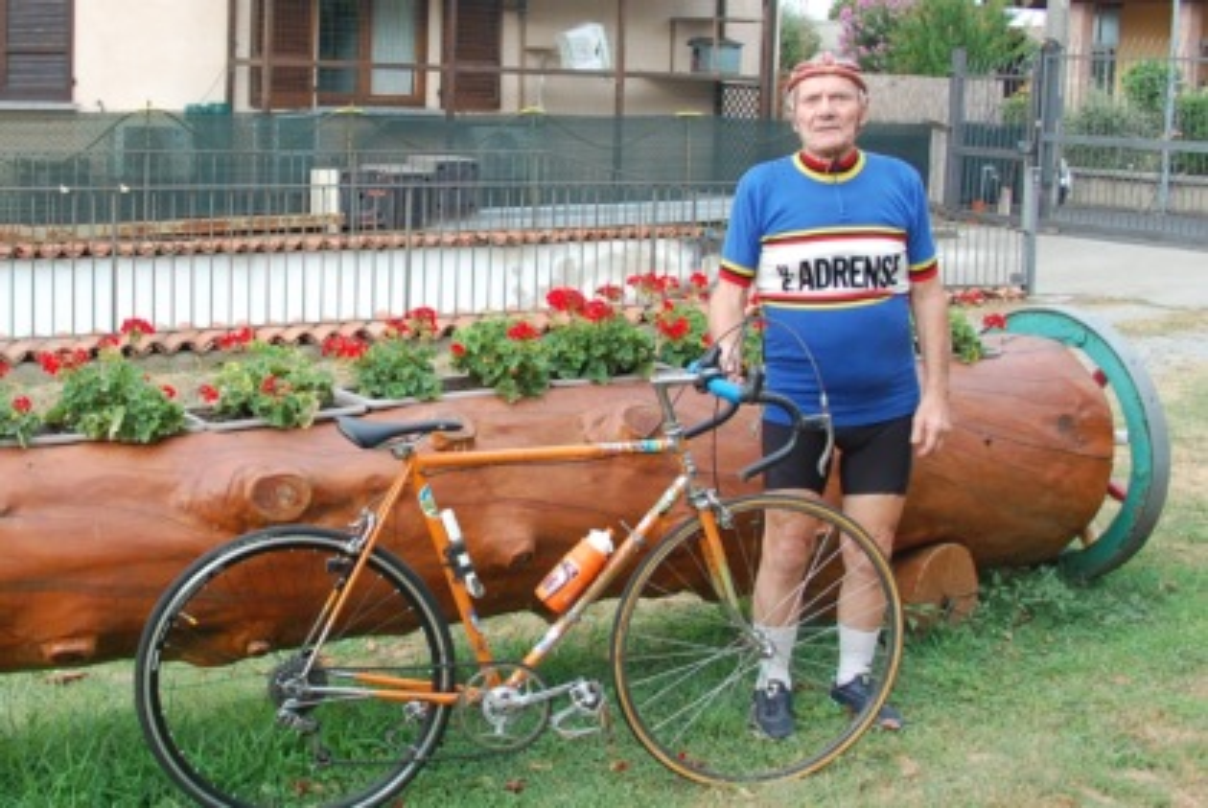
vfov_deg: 48.0
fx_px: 907
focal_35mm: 27
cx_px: 604
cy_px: 404
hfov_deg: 67.3
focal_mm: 18
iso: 200
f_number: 6.3
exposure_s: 1/160
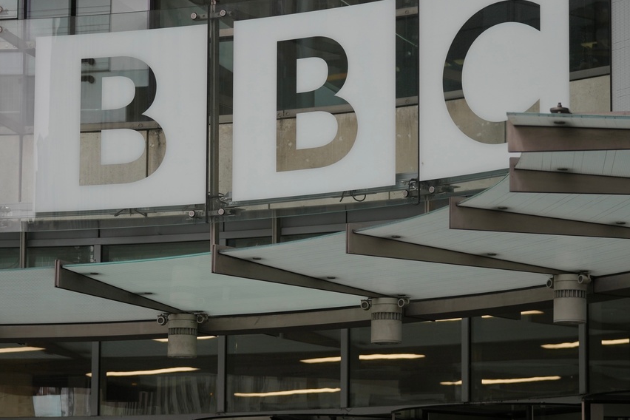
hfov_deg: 15.6
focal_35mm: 131
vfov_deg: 10.5
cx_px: 303
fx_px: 2292
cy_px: 172
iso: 400
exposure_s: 1/1000
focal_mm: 109
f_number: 2.8
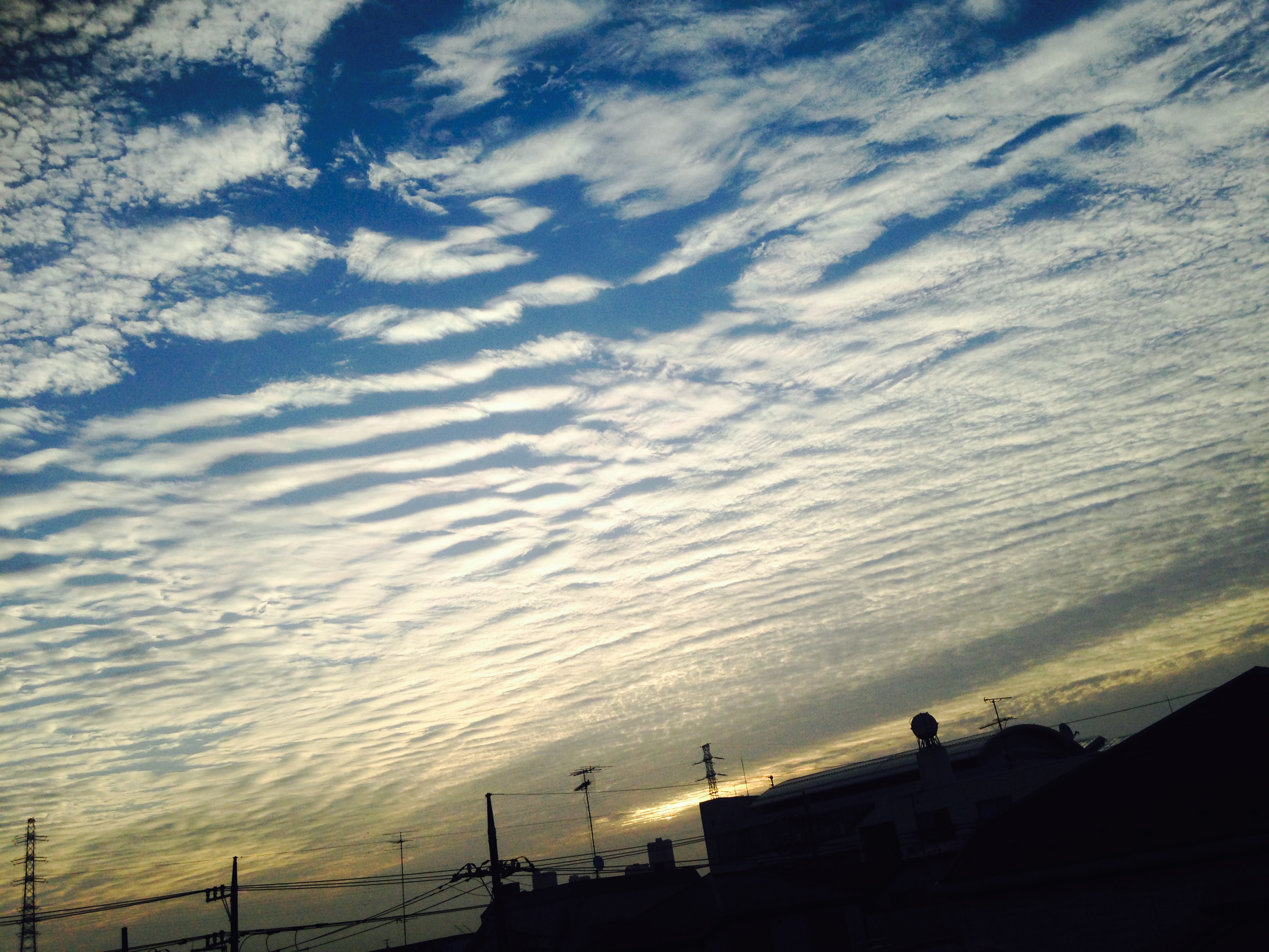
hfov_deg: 55.4
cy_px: 476
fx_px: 1210
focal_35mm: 33
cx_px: 634
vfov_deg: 42.9
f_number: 2.4
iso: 50
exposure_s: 1/1642
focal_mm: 4.12
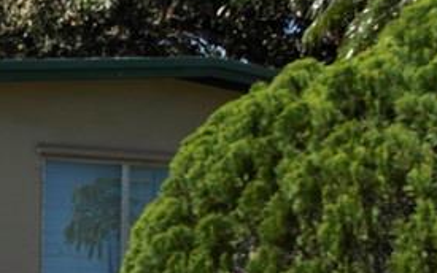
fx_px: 2061
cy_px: 244
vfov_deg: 7.6
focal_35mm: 173
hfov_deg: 11.4
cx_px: -284
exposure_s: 1/250
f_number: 6.3
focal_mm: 28
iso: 100
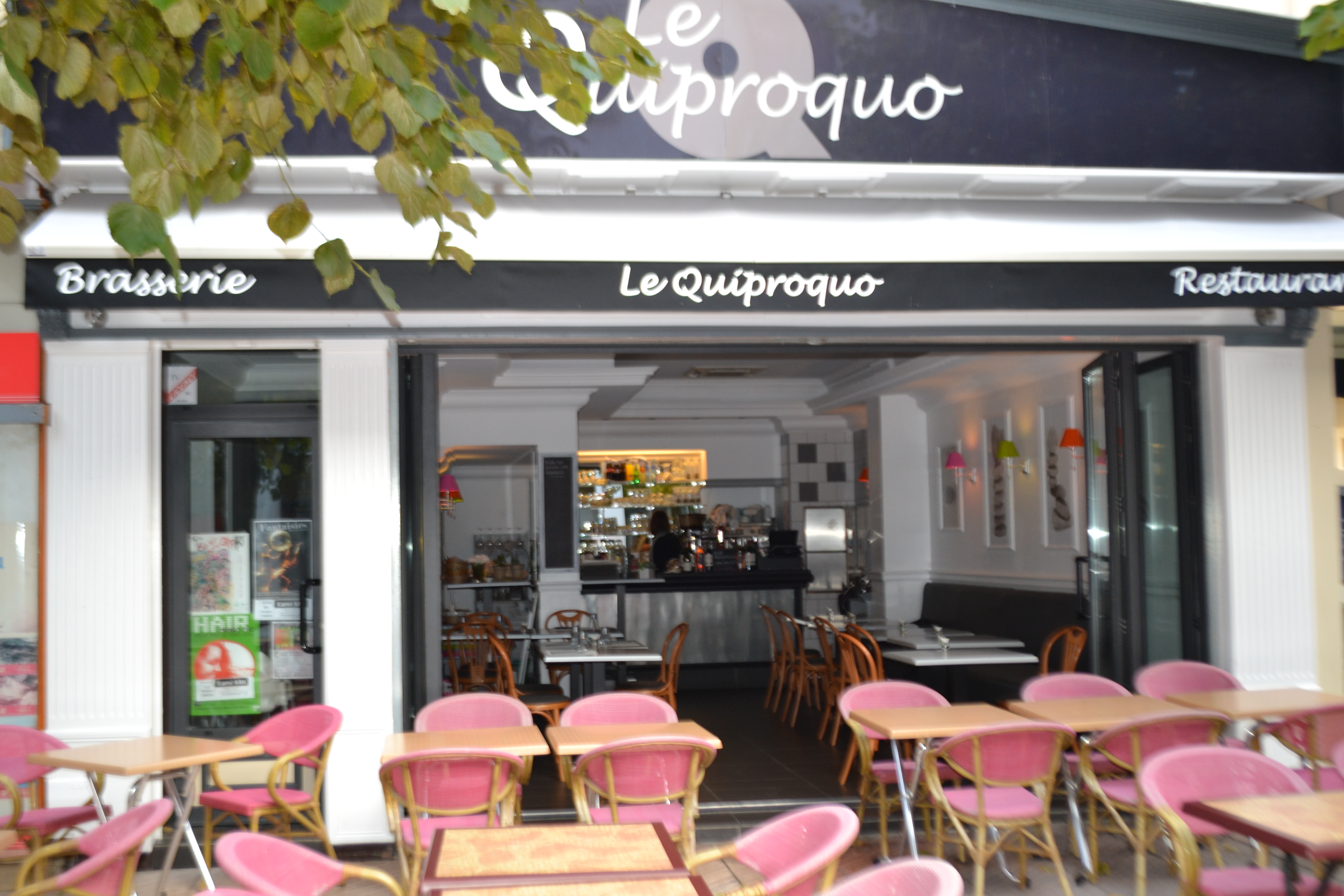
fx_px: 1456
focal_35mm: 39
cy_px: 448
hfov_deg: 49.6
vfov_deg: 34.2
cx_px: 672
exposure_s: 1/100
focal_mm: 26
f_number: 4.2
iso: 400
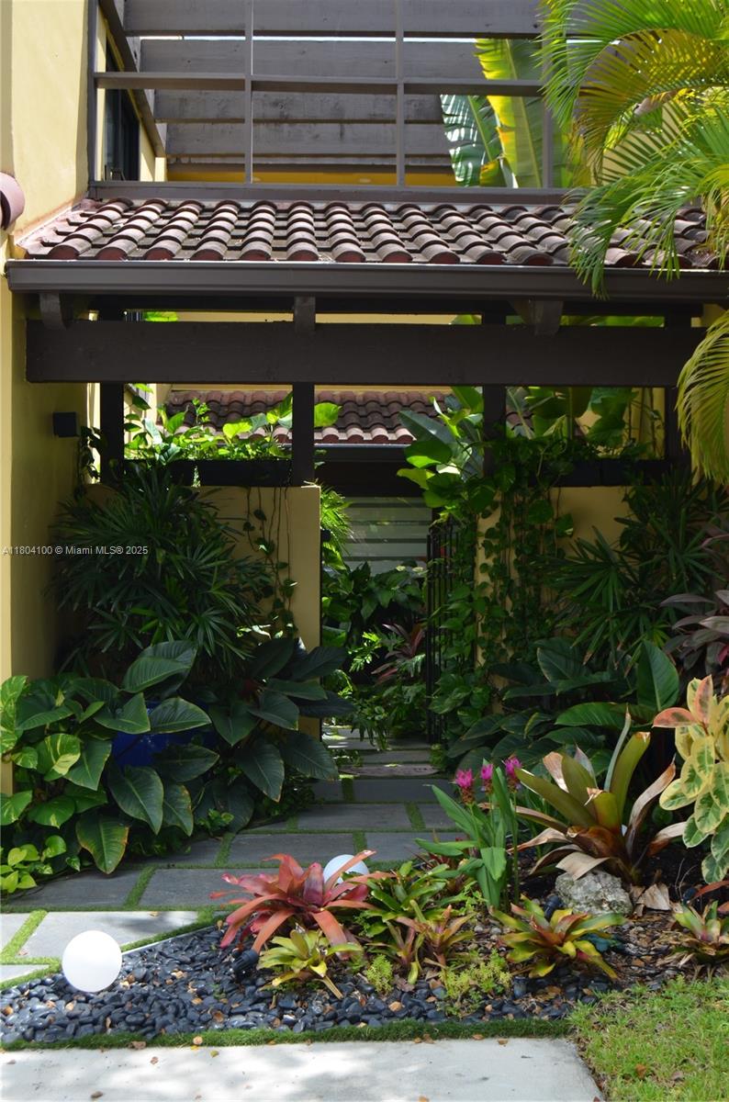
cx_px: 364
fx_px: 1282
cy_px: 551
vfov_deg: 46.5
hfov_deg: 31.7
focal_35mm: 42
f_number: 7.1
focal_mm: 28
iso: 100
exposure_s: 1/160
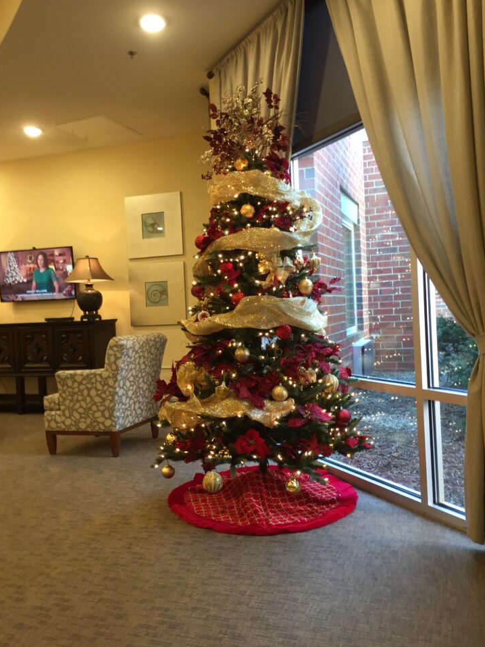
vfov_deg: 58.4
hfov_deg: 45.4
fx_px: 579
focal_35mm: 31
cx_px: 234
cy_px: 319
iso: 80
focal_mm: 4.15
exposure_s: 1/30
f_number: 2.2
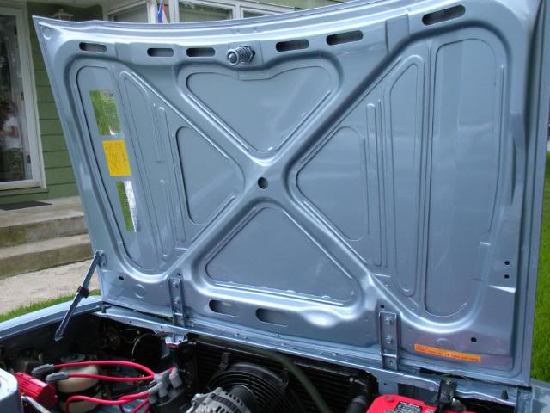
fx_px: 572
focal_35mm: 36
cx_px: 275
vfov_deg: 39.7
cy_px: 206
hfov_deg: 51.4
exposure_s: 1/62.1
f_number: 3.5
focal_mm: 6.3
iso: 154
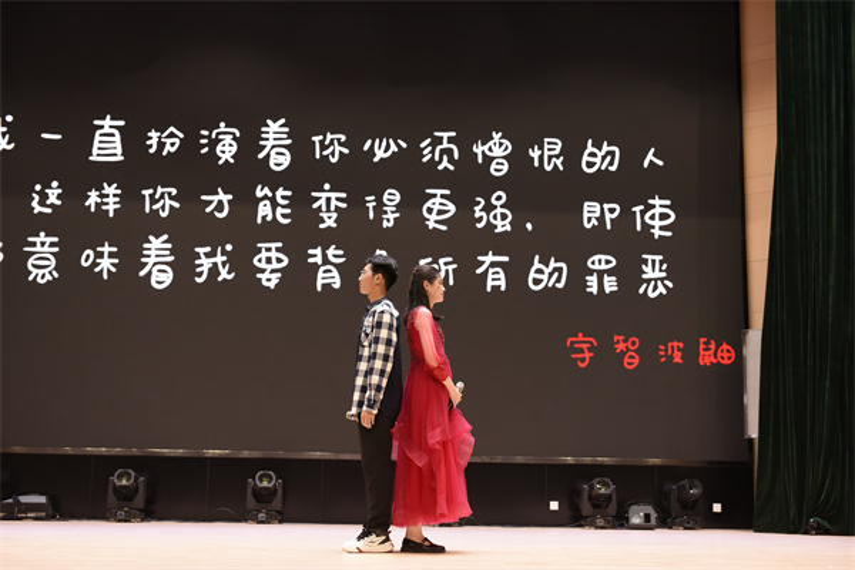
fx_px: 1140
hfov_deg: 41.1
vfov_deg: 28.1
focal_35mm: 48
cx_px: 428
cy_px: 285
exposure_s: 1/250
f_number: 3.5
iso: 1000
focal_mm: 48
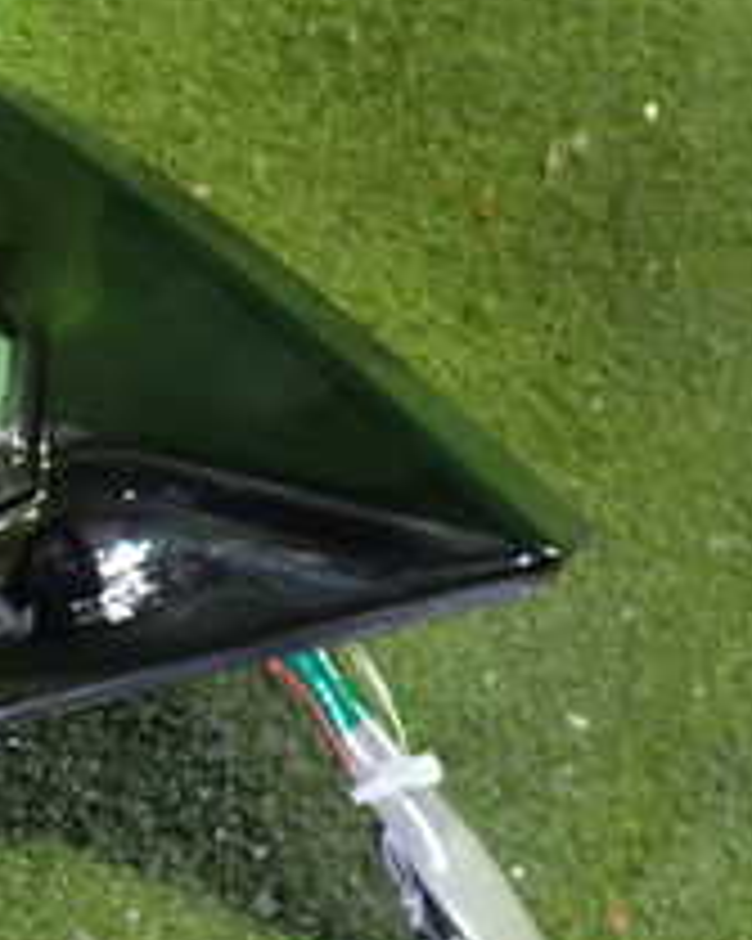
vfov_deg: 22.7
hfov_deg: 16.6
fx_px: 2339
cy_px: 364
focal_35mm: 84
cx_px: -383
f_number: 2.3
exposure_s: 1/25
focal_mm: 5.4
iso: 800
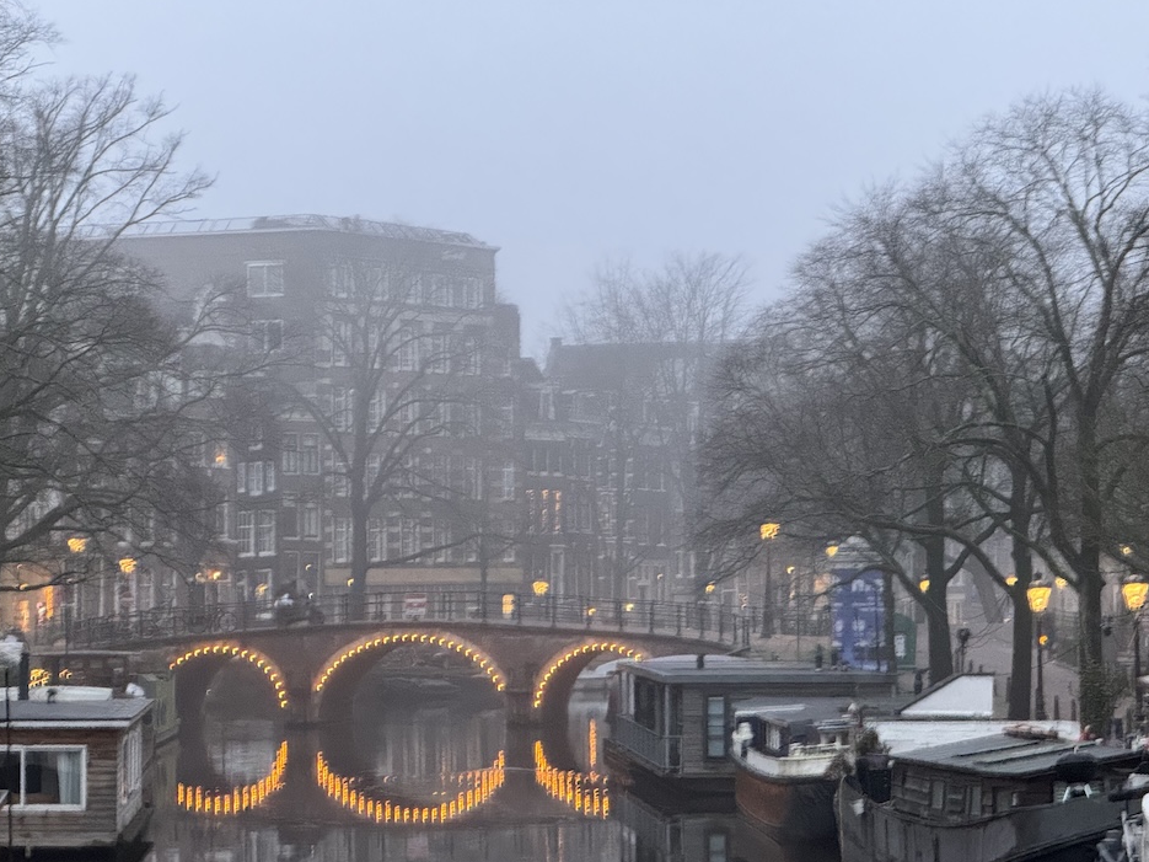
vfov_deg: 9.6
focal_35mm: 154
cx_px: 490
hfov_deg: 12.8
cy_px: 536
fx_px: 5111
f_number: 2.8
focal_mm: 15.66
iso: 640
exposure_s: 1/33
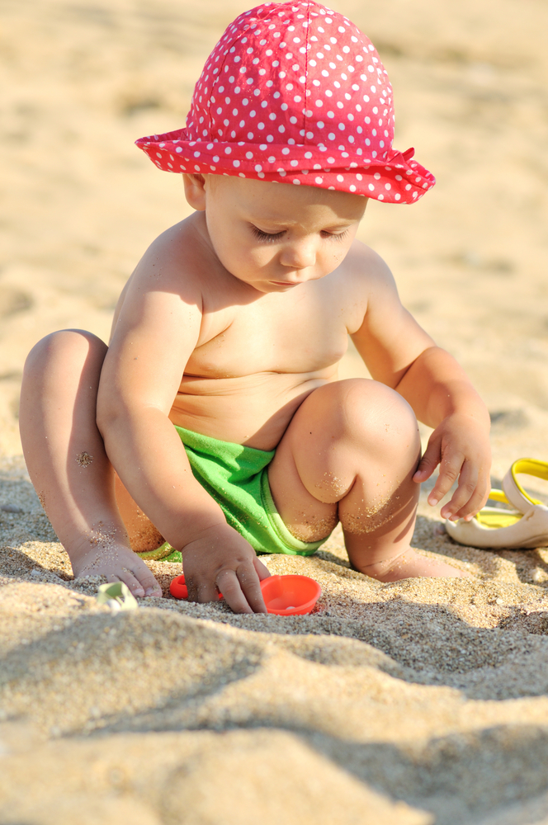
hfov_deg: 9.1
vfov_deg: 13.7
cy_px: 412
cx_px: 274
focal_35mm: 150
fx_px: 3434
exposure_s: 1/500
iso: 100
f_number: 4.5
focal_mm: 100
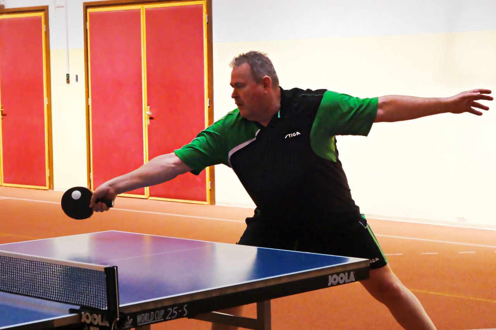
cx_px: 248
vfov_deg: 16.1
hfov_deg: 23.9
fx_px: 1171
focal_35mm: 85
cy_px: 165
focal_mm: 56.5
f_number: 7.1
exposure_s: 1/1961
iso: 6400
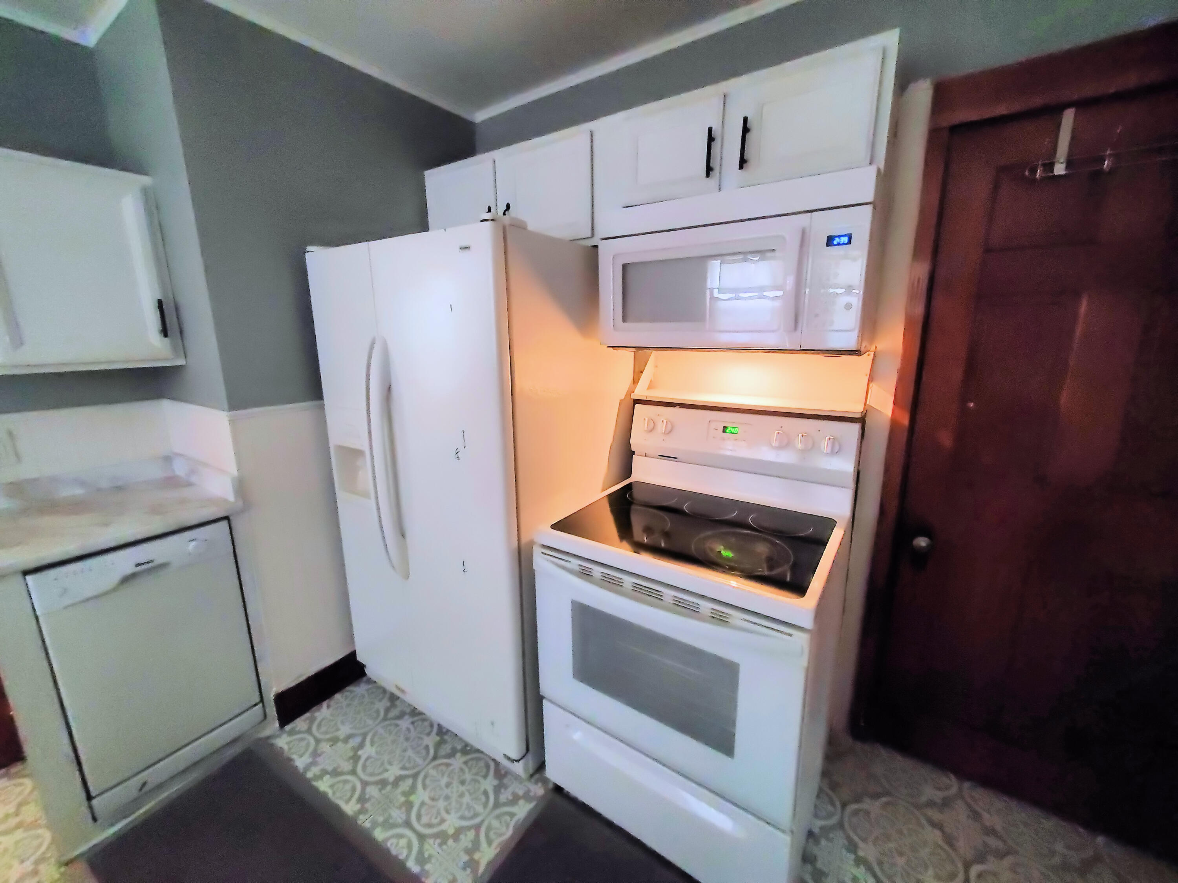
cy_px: 442
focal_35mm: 13
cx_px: 589
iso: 800
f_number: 2.2
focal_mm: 1.8
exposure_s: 1/20
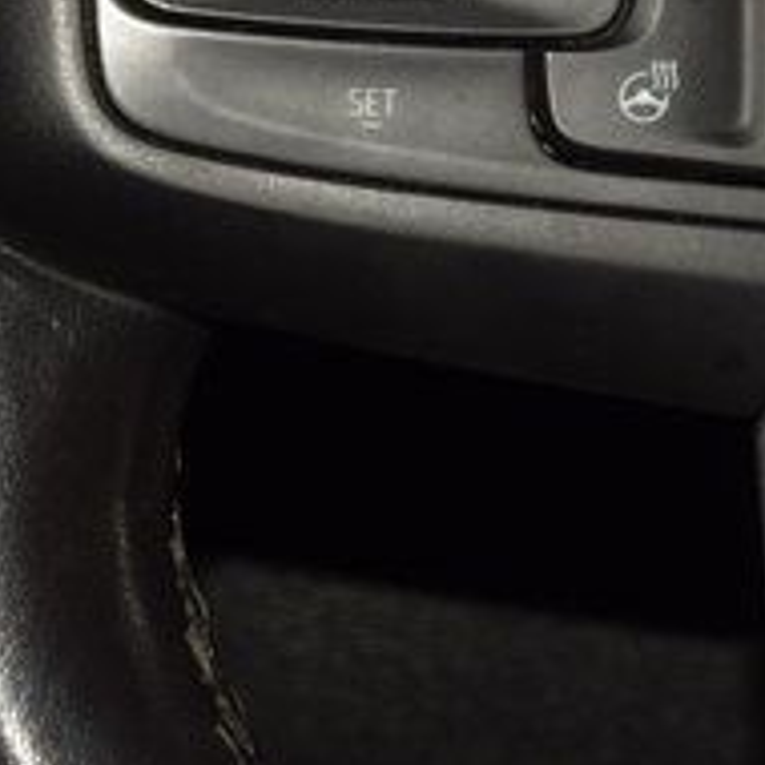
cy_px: -66
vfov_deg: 5.8
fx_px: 7501
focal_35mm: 300
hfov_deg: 5.8
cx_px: 382
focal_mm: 70
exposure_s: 1/125
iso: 100
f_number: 8
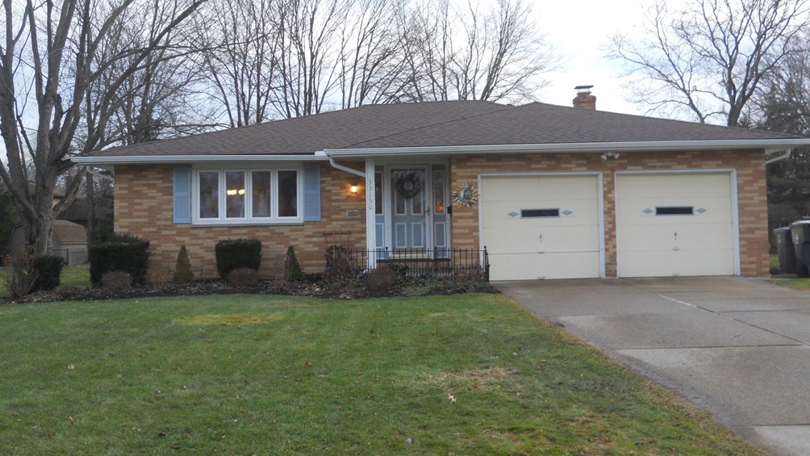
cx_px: 409
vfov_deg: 29.7
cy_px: 201
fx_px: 859
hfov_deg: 50.5
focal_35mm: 40
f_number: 3
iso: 250
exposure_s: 1/250
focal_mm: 6.4
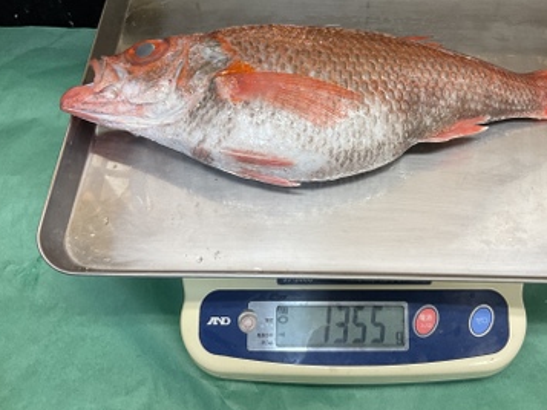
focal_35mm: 39
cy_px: 144
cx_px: 345
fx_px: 616
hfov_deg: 47.4
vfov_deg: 36.5
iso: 50
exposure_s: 1/120
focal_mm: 3
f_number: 1.8
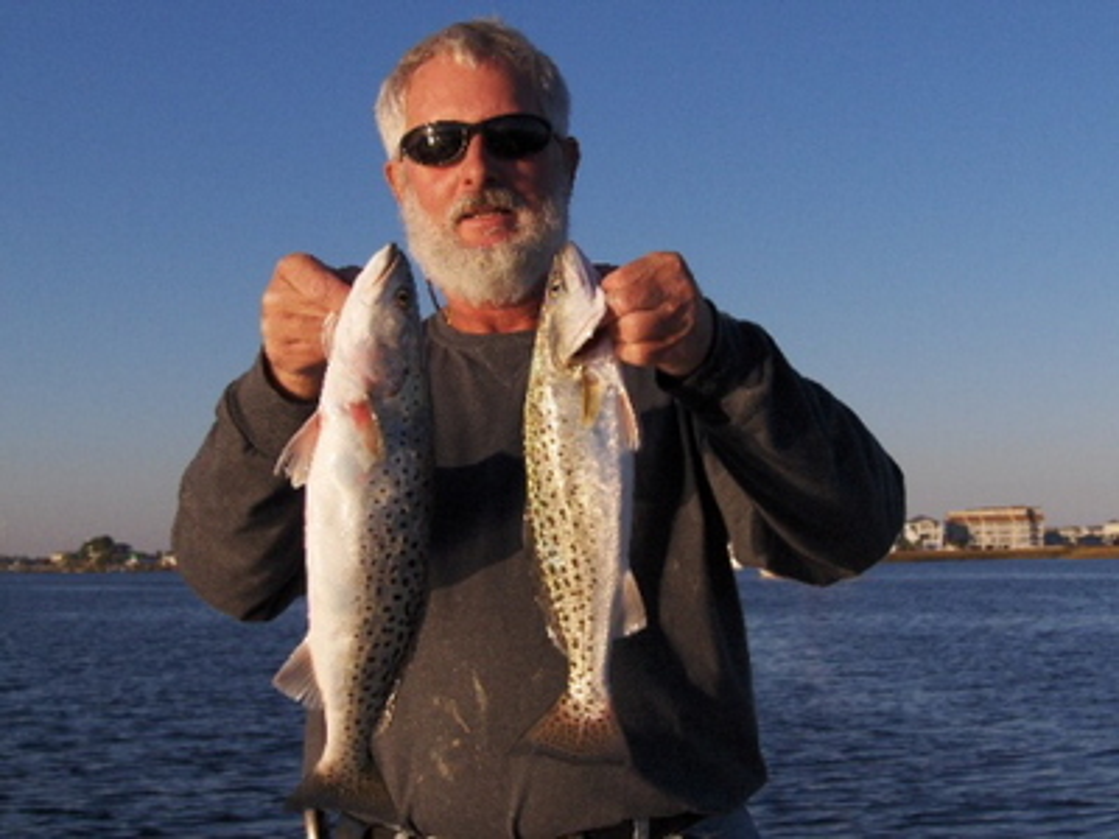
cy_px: 420
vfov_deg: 23.7
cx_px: 560
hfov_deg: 31.2
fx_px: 2004
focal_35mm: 62
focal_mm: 13.2
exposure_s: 1/1031
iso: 100
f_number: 4.9
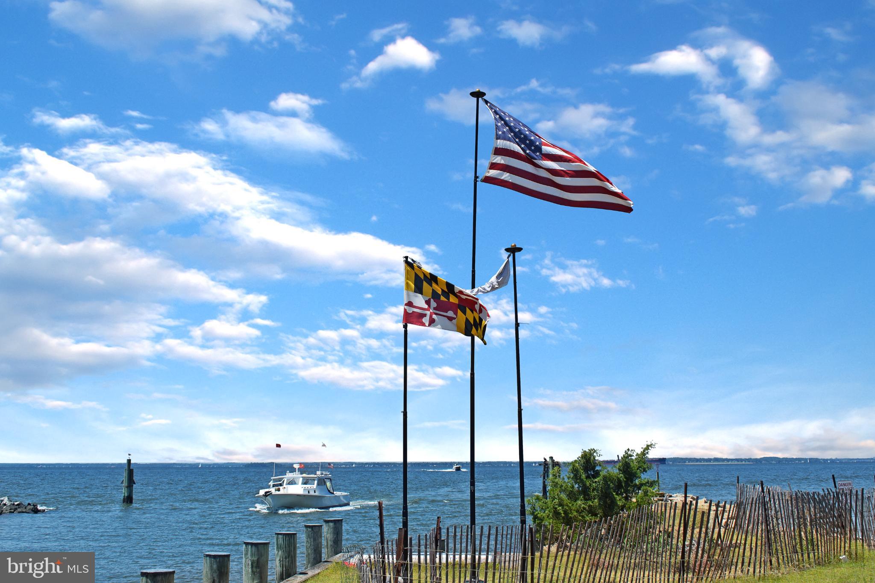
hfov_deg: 46.4
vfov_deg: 31.9
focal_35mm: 42
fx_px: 1021
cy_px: 292
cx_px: 438
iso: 100
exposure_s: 1/400
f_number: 10
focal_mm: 28
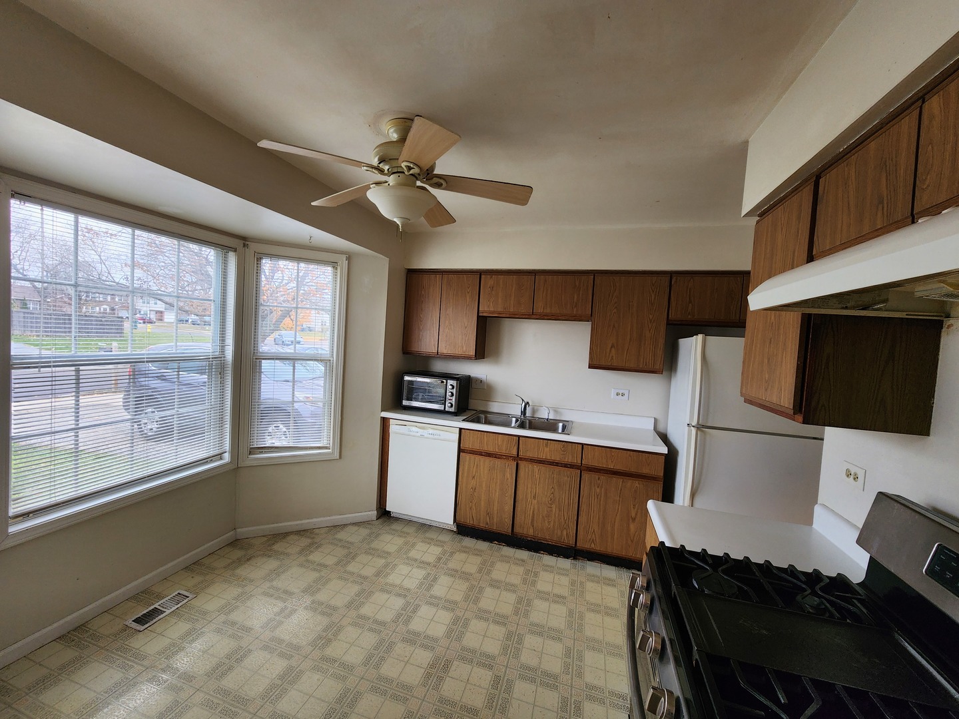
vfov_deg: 89.9
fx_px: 360
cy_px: 360
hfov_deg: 106.2
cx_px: 480
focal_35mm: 13
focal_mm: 2.2
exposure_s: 1/60
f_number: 2.2
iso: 125
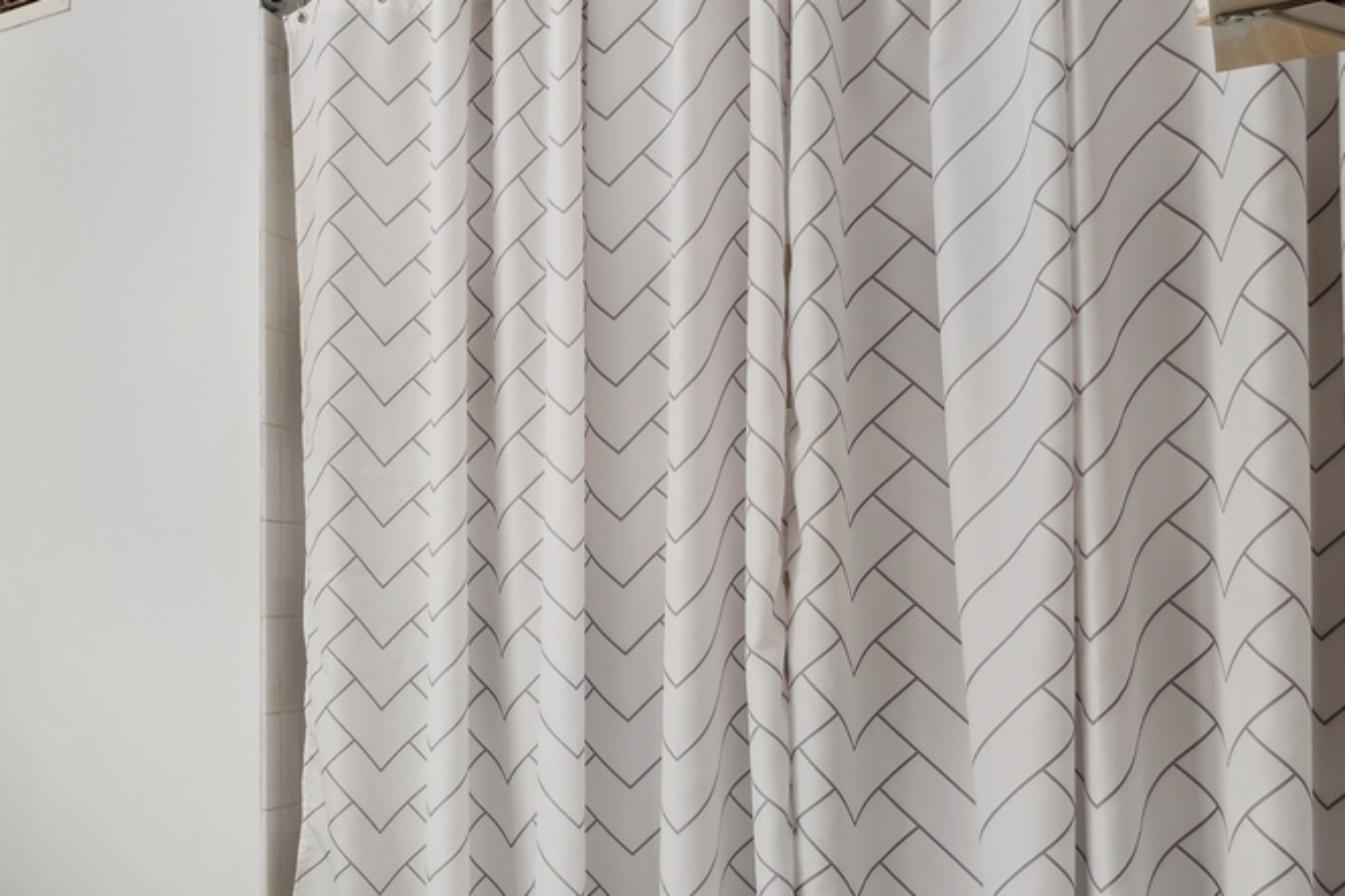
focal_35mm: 39
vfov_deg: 33.8
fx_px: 1457
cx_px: 77
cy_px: 621
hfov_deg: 44.1
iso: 320
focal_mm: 16
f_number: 8
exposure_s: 1/13
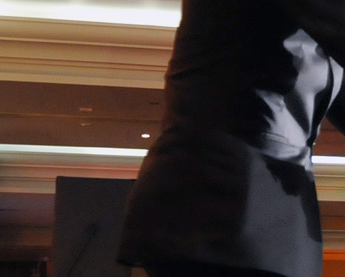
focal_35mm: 152
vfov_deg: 10.2
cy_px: 147
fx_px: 1553
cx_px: 961
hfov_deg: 10.1
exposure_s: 1/25
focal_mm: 17
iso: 1000
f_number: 2.8
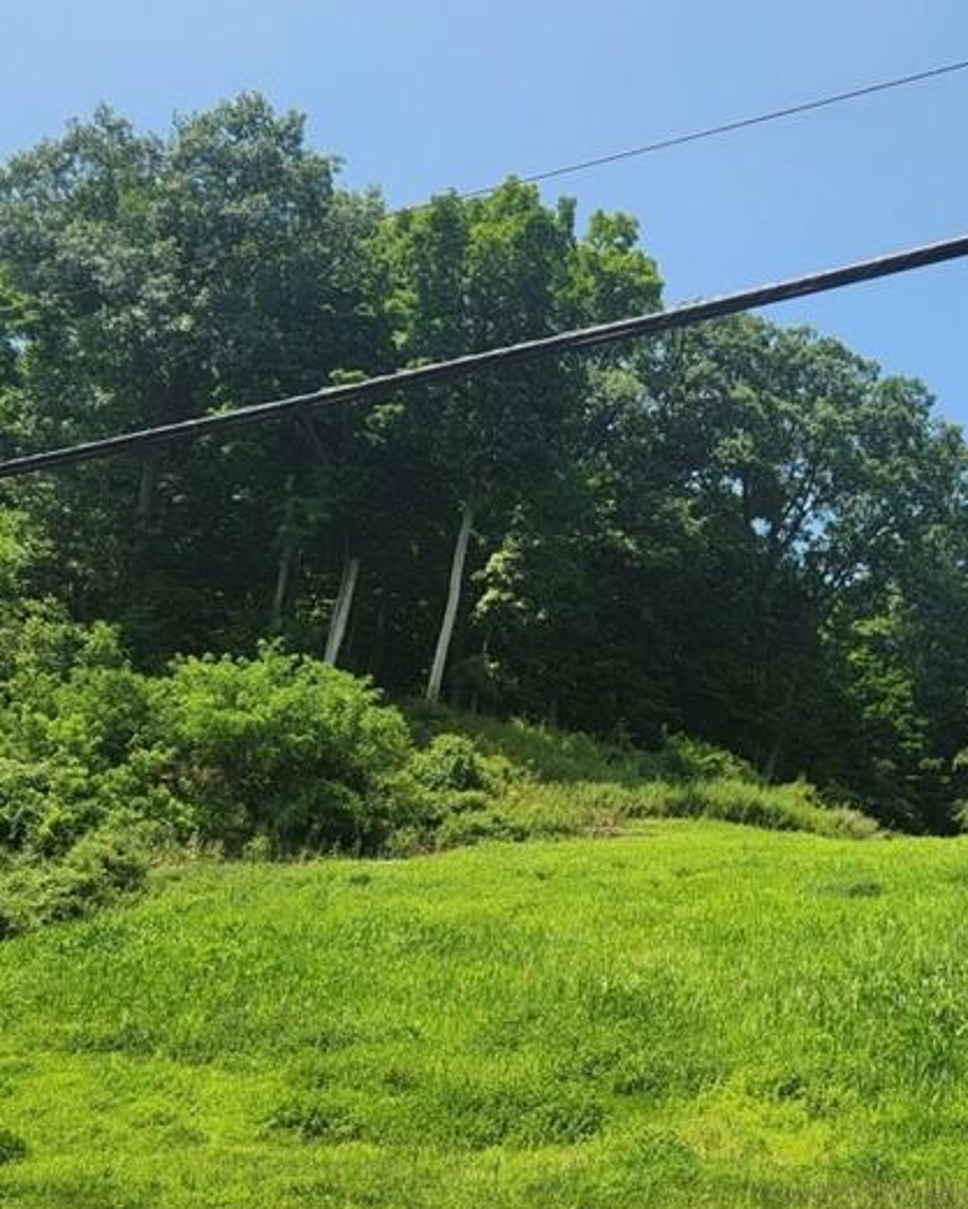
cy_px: 683
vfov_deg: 41.9
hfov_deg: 33.8
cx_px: 669
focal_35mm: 44
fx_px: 1575
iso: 20
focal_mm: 5.4
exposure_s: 1/1336
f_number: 1.8
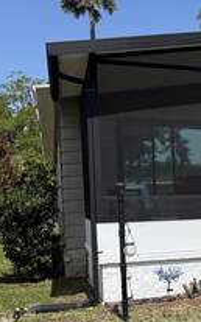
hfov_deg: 17.5
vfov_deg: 32.1
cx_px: 338
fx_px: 553
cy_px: 224
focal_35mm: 63
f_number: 1.78
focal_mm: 6.76
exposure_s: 1/6711
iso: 80
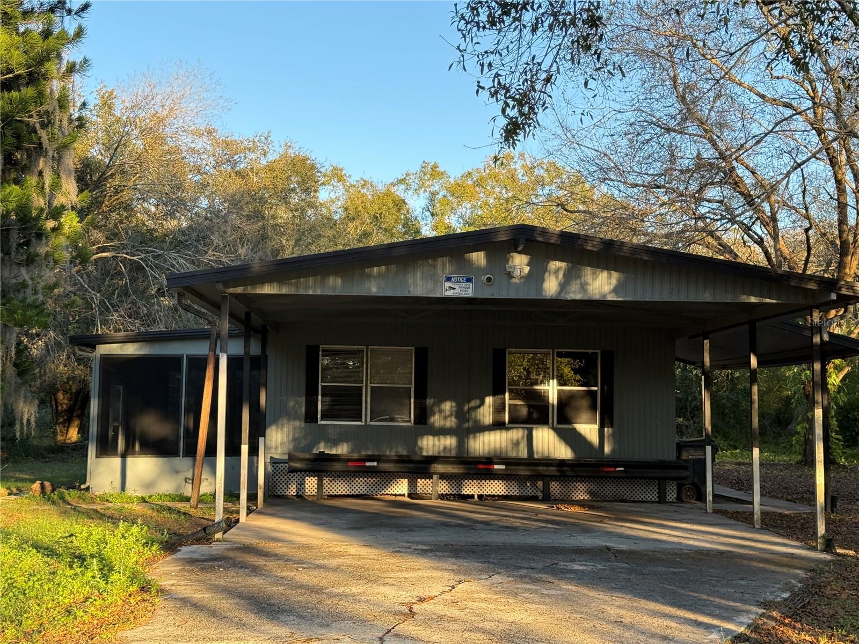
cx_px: 430
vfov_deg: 30.3
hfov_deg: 39.7
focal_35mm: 48
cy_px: 322
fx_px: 1191
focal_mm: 6.76
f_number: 1.78
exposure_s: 1/444
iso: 80
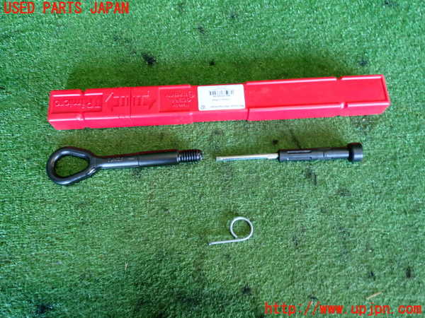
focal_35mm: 30
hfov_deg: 60.0
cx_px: 212
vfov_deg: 46.8
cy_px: 159
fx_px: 368
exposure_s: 1/30
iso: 400
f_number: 2.3
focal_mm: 5.4
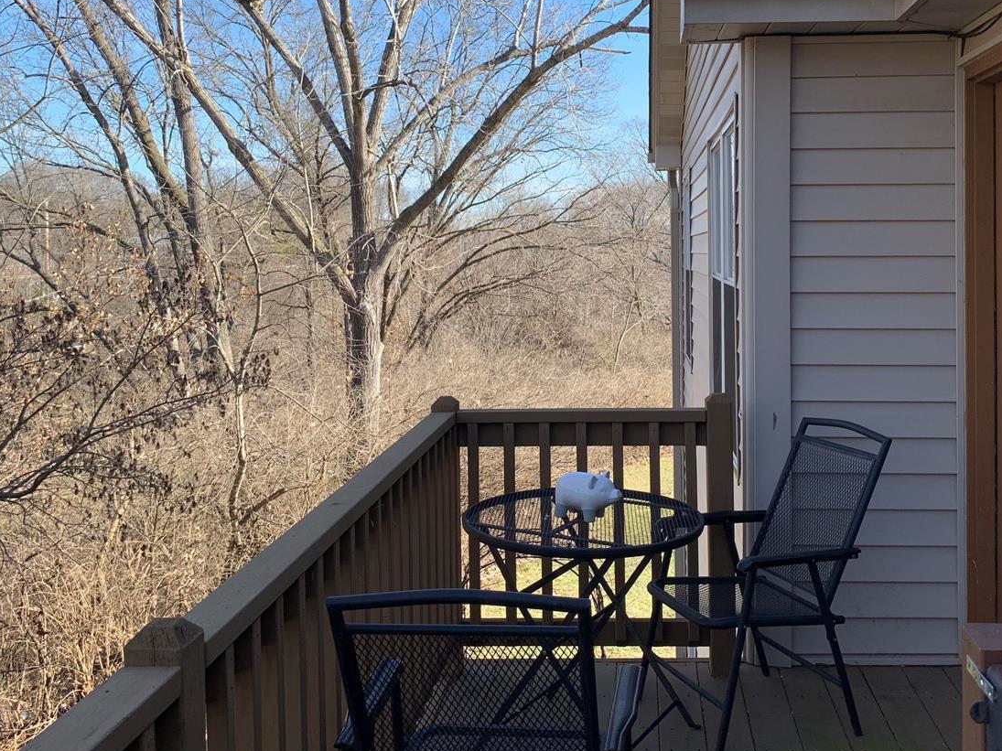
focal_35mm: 38
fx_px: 1100
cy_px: 273
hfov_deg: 48.8
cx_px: 568
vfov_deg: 37.4
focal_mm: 4.25
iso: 25
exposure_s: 1/711
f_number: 1.8
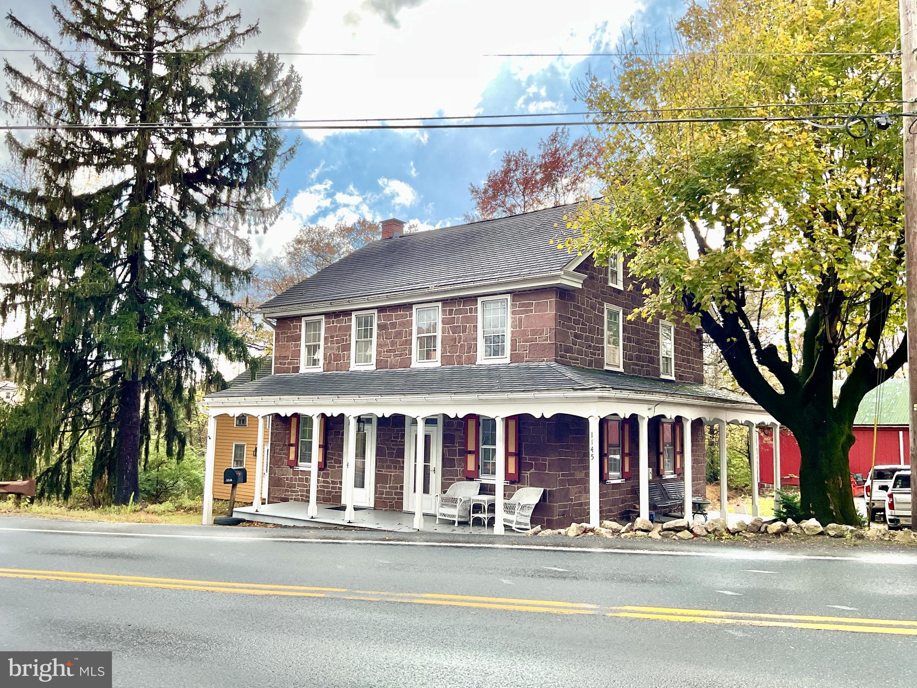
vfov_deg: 48.2
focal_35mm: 29
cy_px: 344
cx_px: 458
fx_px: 768
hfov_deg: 61.7
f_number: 1.8
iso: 16
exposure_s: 1/1098
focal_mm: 3
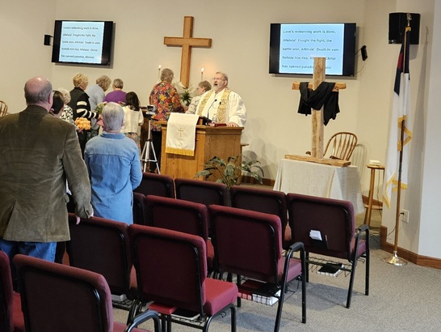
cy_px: 172
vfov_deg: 32.9
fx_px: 561
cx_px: 178
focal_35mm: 44
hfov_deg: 42.7
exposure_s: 1/120
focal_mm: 5.4
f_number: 1.8
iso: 640
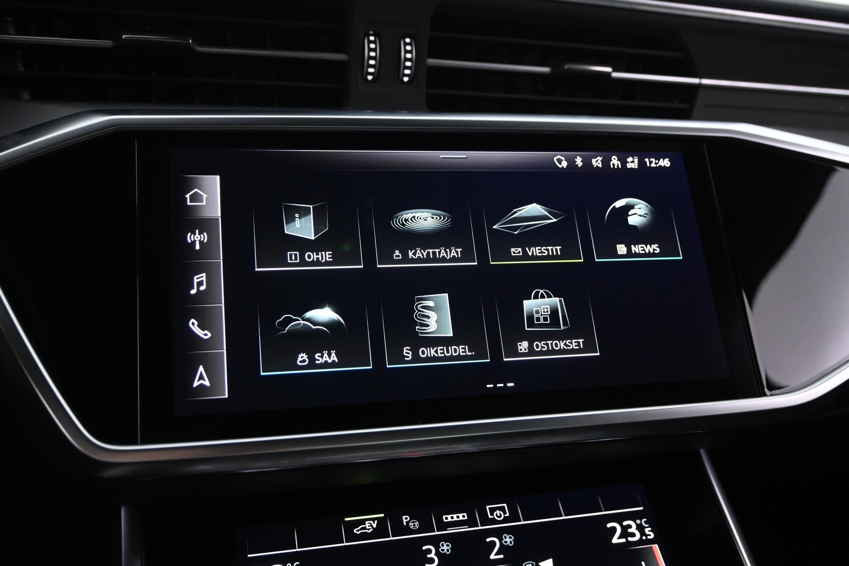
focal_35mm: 34
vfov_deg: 39.1
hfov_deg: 56.1
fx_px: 796
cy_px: 283
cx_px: 424
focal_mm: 22.5
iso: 2500
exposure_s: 1/40
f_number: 4
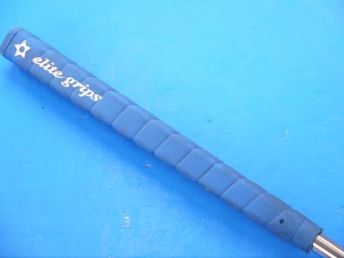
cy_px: 129
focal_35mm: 84
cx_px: 172
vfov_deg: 17.6
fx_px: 835
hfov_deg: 23.3
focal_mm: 42
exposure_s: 1/80
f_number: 5.6
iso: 800
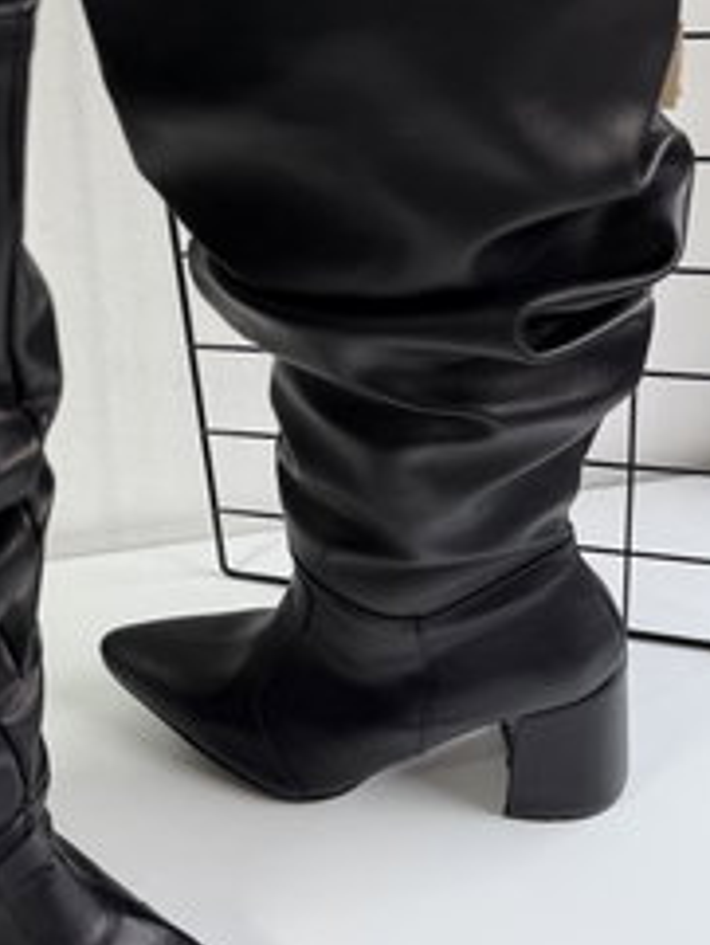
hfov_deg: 26.8
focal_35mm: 53
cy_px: 374
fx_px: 1448
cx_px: 106
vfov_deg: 36.0
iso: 50
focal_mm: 6.76
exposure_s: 1/100
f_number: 1.78
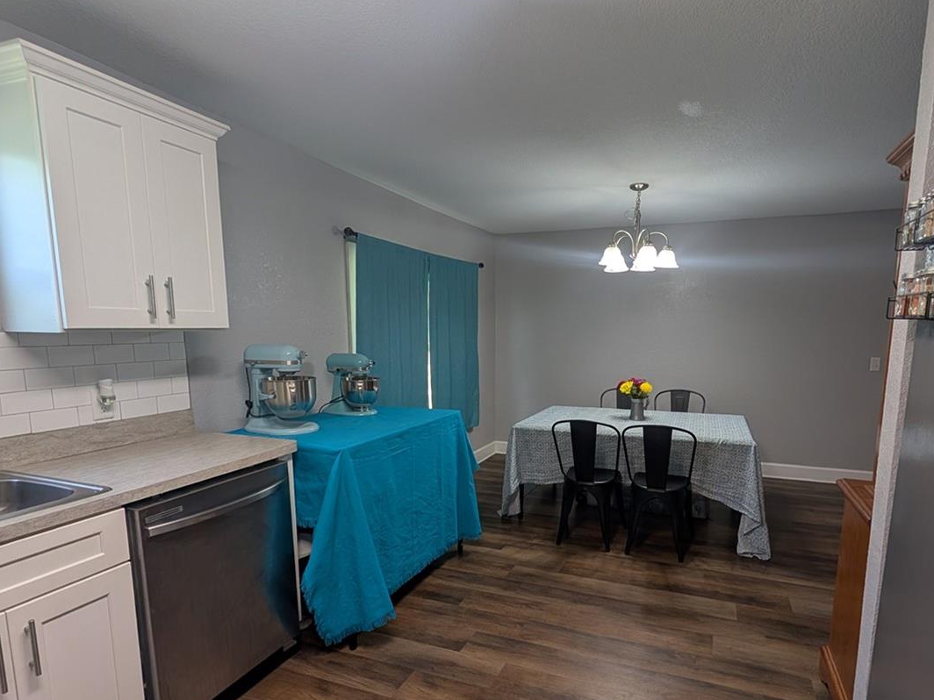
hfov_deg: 87.3
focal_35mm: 18
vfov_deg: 71.1
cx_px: 526
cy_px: 406
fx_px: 486
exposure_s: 1/120
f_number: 1.7
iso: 119
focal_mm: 2.02
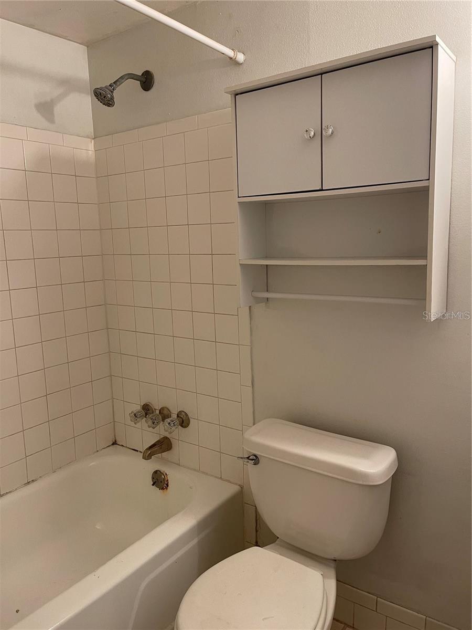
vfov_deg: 67.3
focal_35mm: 26
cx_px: 236
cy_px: 315
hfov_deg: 53.1
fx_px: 473
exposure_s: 1/60
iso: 125
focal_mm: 5.1
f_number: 1.6
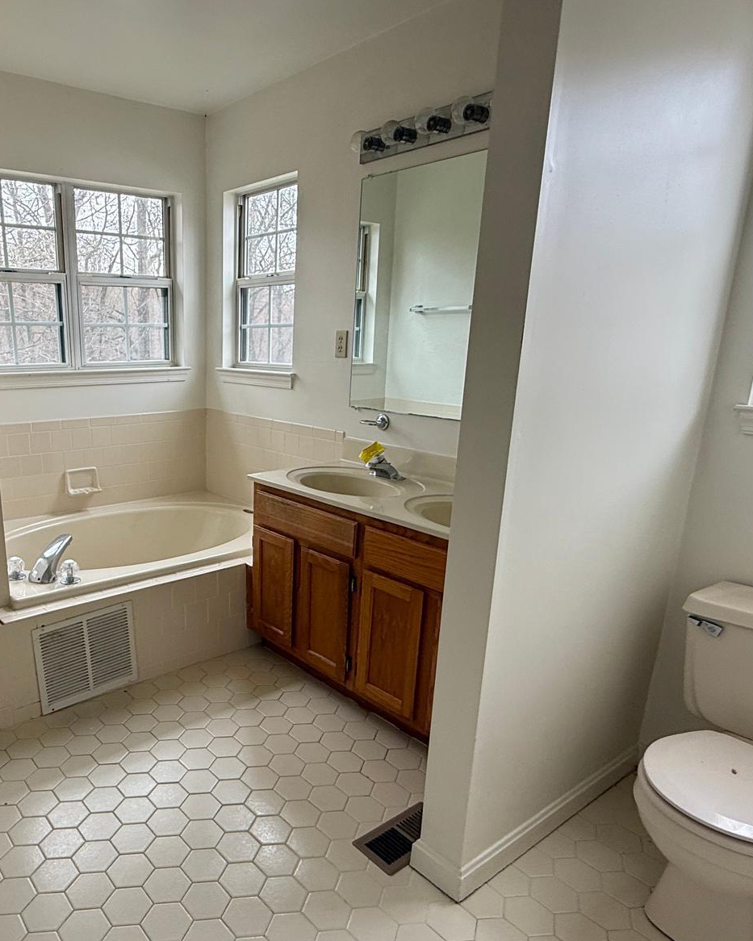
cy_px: 521
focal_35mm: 24
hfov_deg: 57.2
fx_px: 668
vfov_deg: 70.1
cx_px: 236
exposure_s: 1/99
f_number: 2.2
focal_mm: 2.22
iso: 80
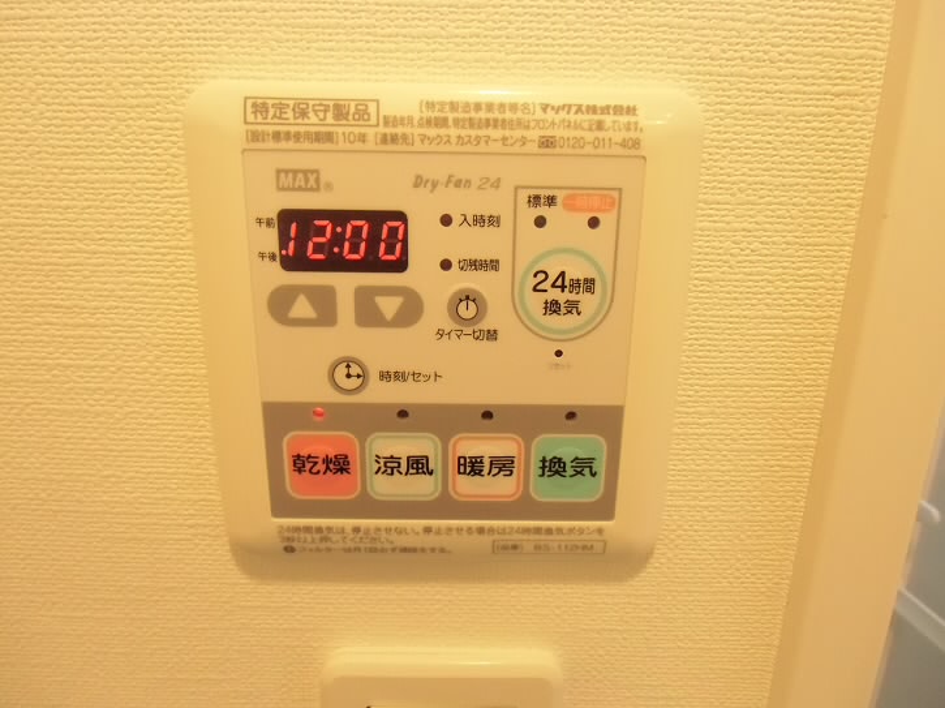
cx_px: 472
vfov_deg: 56.8
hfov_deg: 71.6
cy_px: 354
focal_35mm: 24
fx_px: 655
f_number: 3
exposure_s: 1/100
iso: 800
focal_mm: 4.24
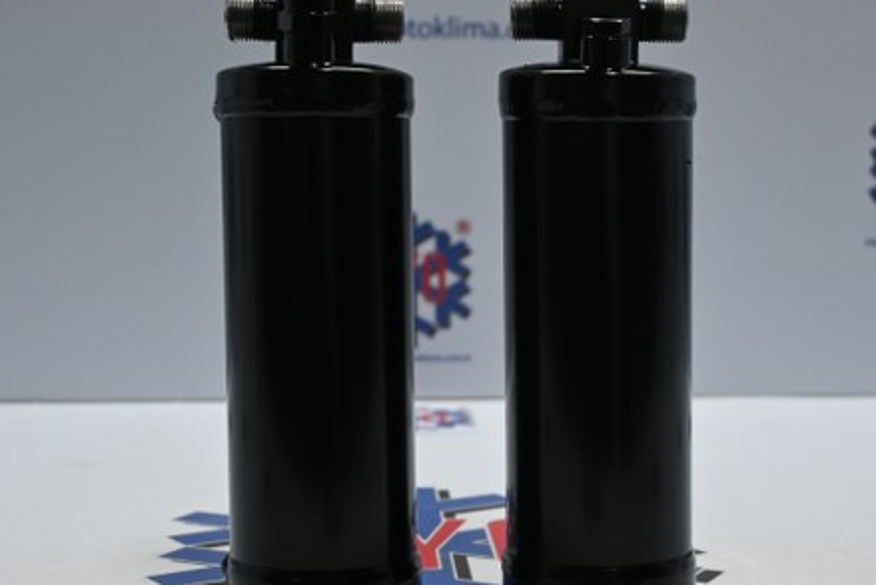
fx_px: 1745
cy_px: 290
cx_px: 449
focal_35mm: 72
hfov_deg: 28.2
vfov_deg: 19.0
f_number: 5.3
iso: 1100
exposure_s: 1/125
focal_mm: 35
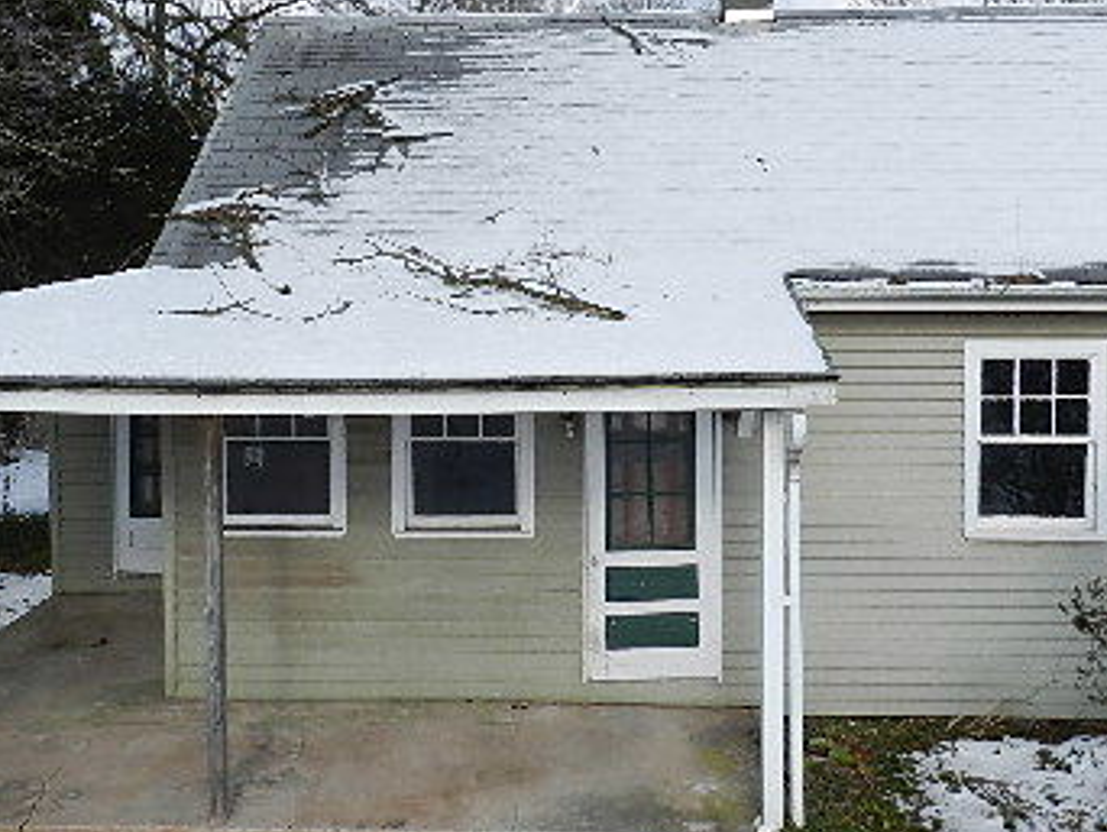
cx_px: 531
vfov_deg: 33.4
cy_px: 301
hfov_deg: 43.8
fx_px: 1376
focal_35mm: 43
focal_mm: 4
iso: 160
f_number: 4
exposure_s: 1/1000
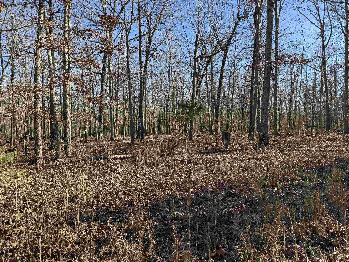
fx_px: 242
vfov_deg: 56.8
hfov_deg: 71.6
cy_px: 131
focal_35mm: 24
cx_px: 174
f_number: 1.78
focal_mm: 6.76
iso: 80
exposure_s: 1/1139
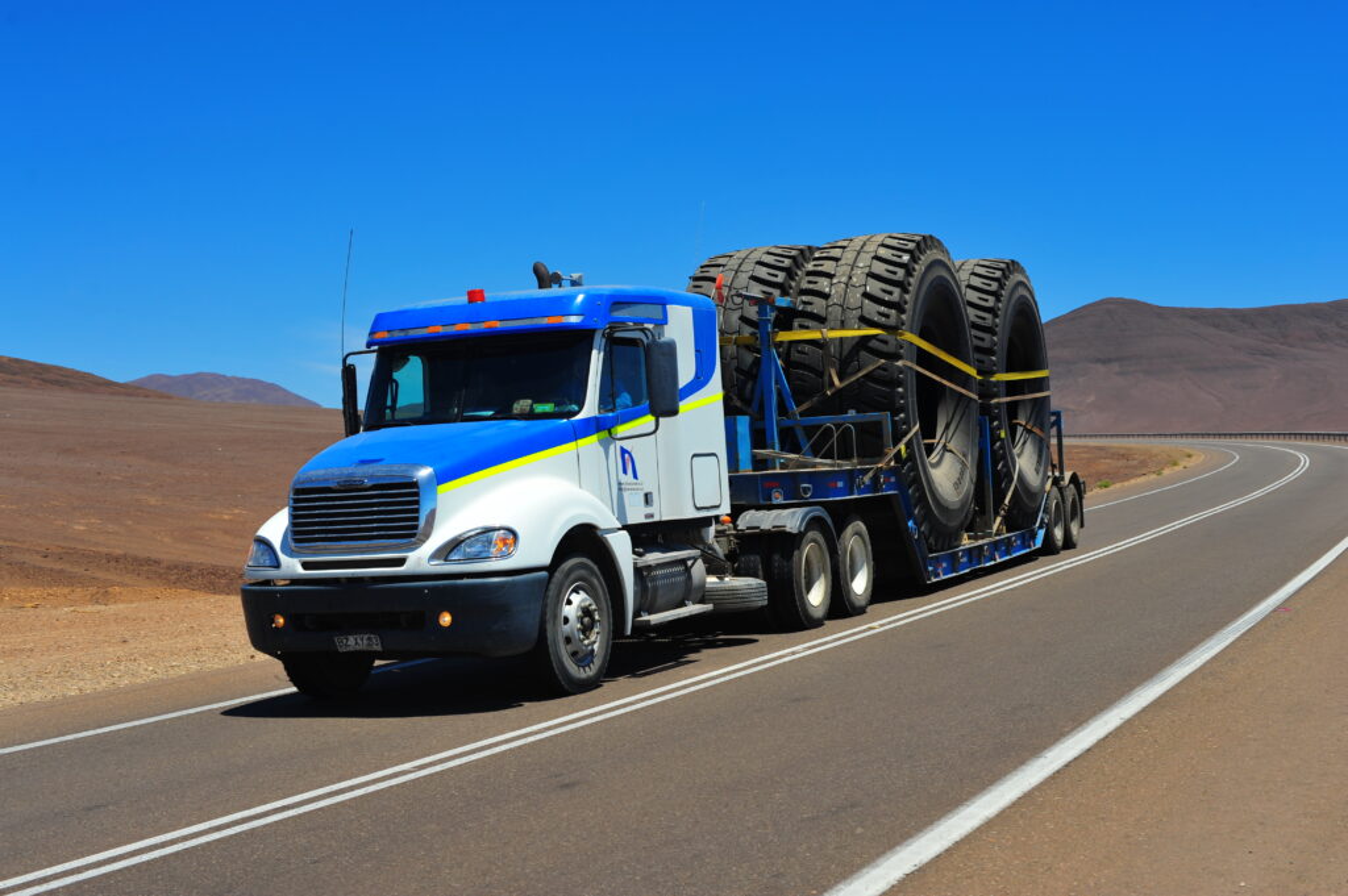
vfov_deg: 26.9
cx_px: 674
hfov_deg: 39.6
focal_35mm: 50
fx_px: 1871
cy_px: 448
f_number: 8
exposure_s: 1/1000
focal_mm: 50
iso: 200
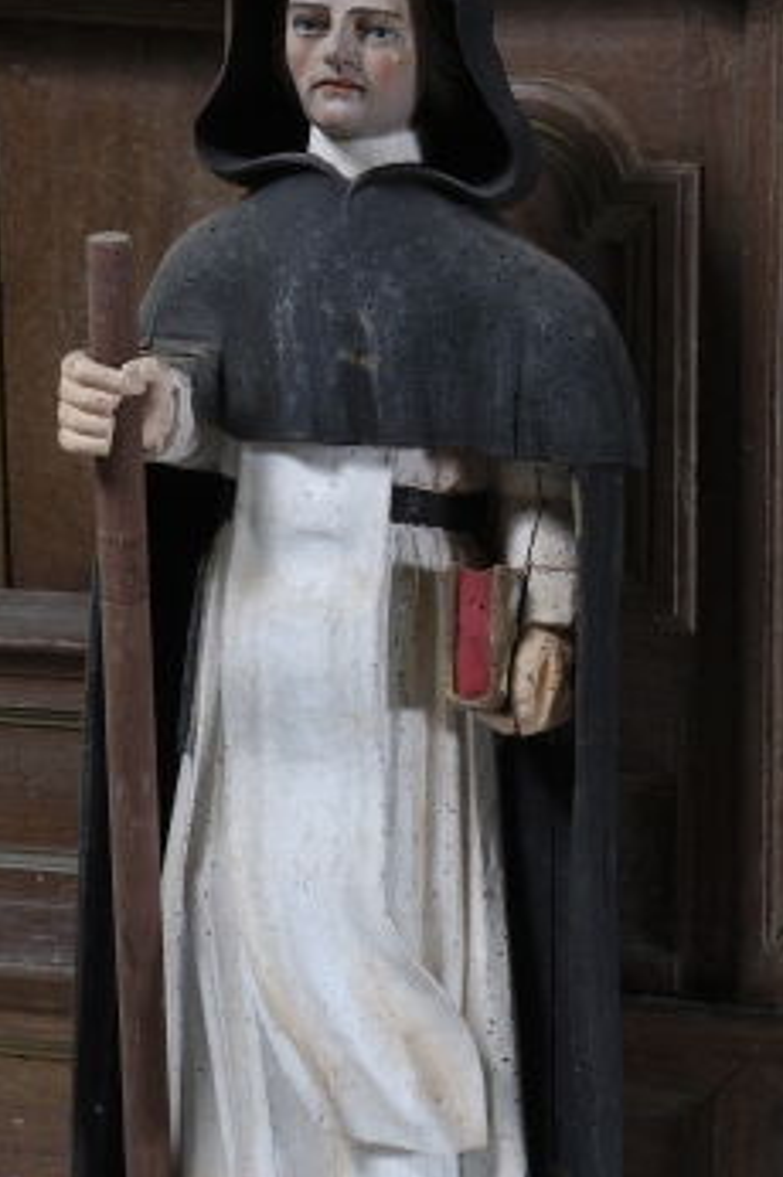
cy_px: 636
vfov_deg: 15.4
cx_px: 330
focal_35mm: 133
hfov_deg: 10.3
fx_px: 4347
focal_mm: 60
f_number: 20
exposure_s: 1/60
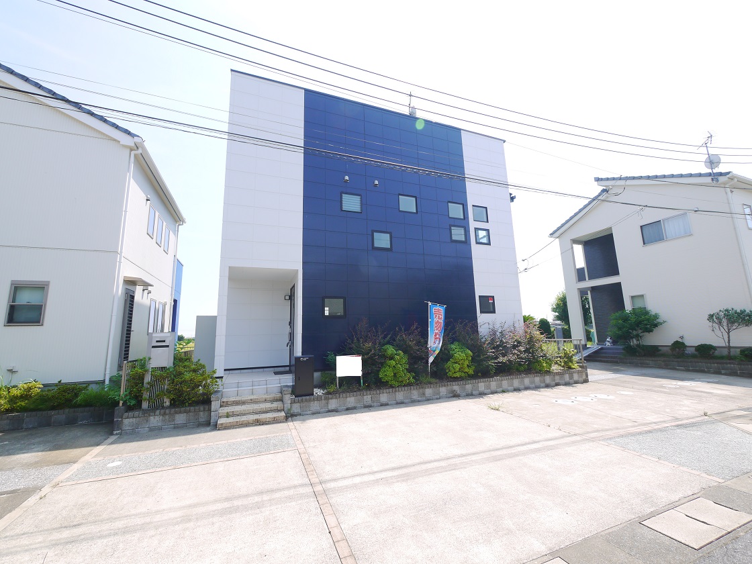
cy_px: 282
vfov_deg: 85.7
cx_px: 376
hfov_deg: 102.1
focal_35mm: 14
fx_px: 304
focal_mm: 7
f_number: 6.3
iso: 160
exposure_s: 1/320
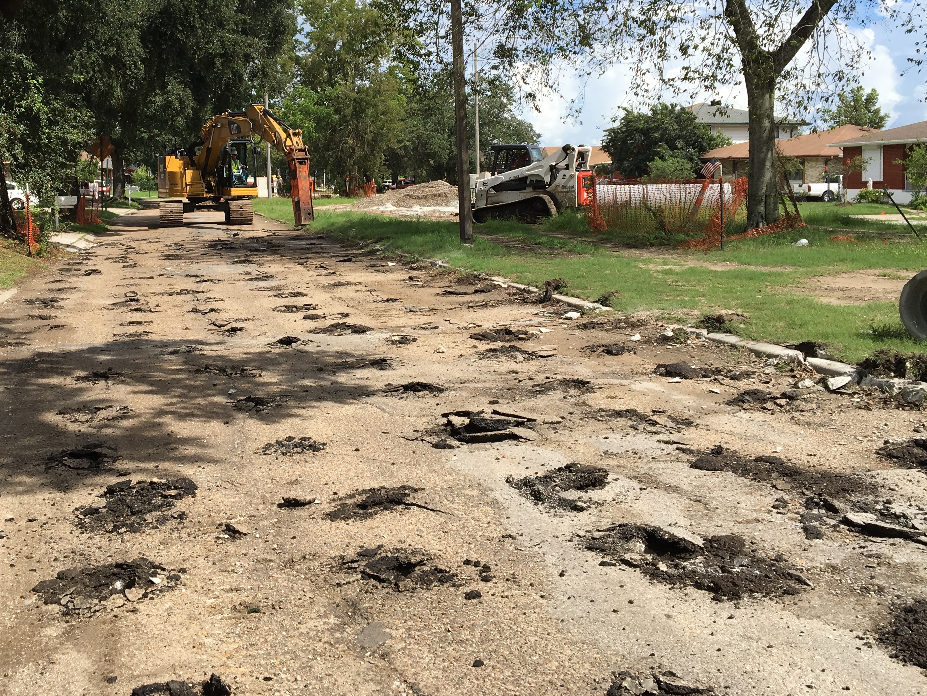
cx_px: 356
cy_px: 227
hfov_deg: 45.4
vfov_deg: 34.8
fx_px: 1098
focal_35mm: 41
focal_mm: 4.15
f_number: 2.2
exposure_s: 1/1570
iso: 25
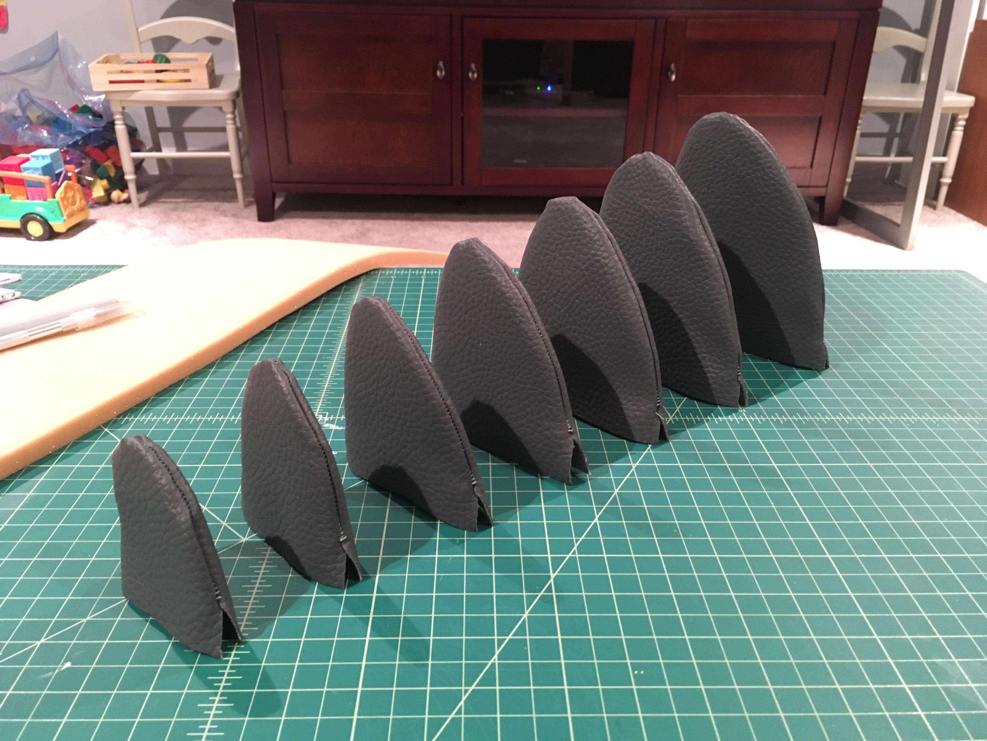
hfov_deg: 61.7
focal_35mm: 29
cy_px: 370
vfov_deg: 48.2
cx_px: 494
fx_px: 827
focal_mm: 4.15
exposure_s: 1/15
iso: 400
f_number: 2.2
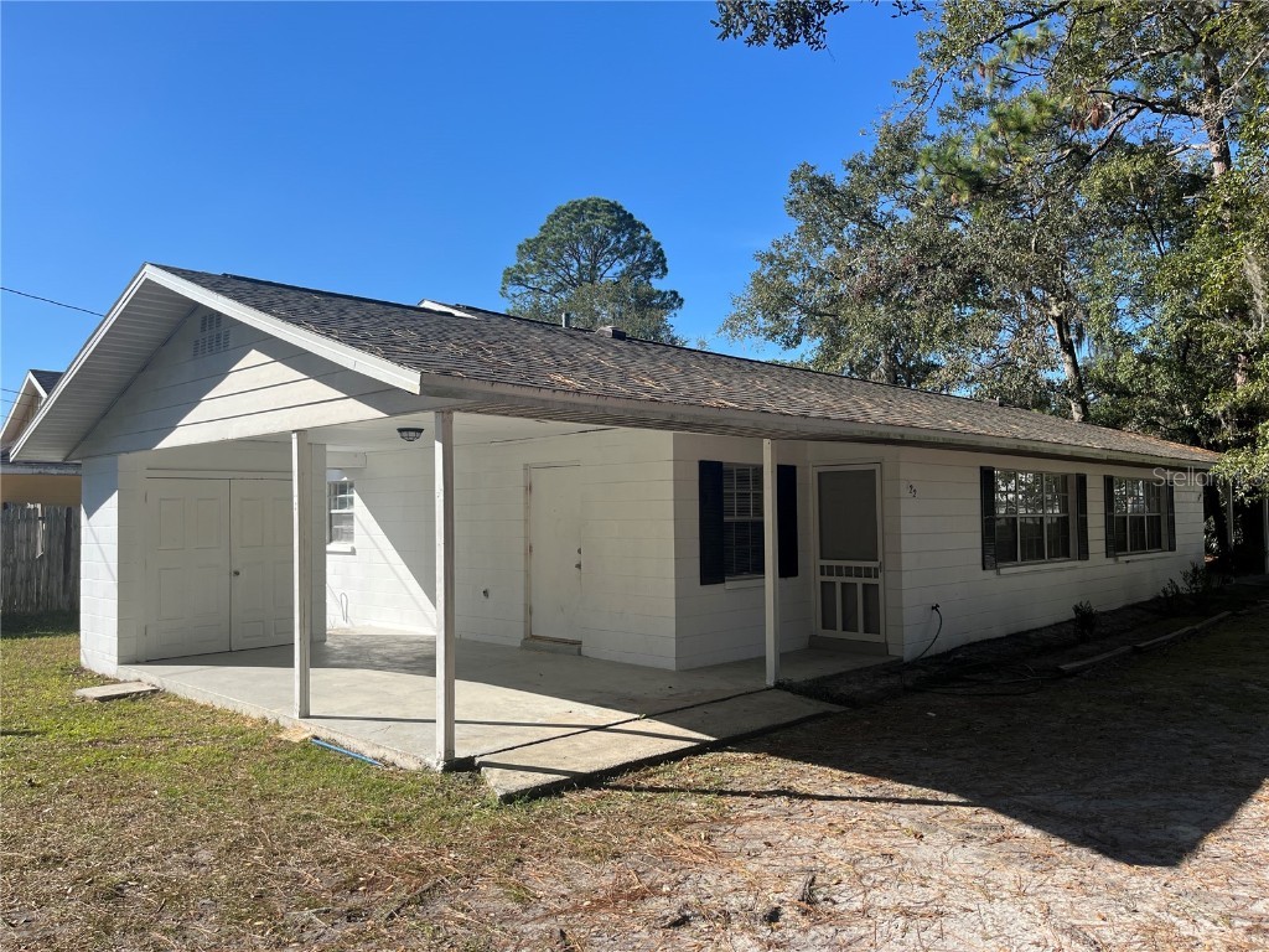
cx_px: 634
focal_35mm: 26
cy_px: 476
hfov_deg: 67.3
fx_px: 953
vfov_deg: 53.1
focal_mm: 5.1
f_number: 1.6
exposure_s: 1/2632
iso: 50
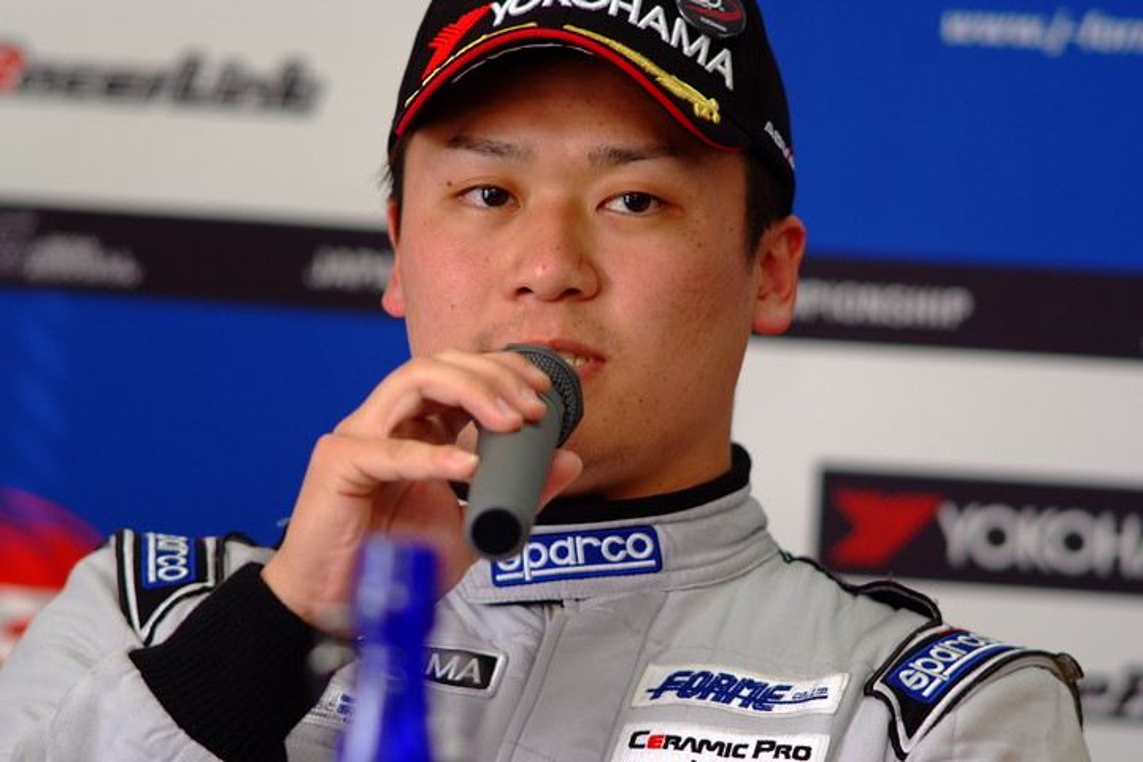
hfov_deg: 7.6
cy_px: 381
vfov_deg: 5.1
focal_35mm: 270
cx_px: 572
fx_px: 8572
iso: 400
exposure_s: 1/250
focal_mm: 180
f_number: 2.8
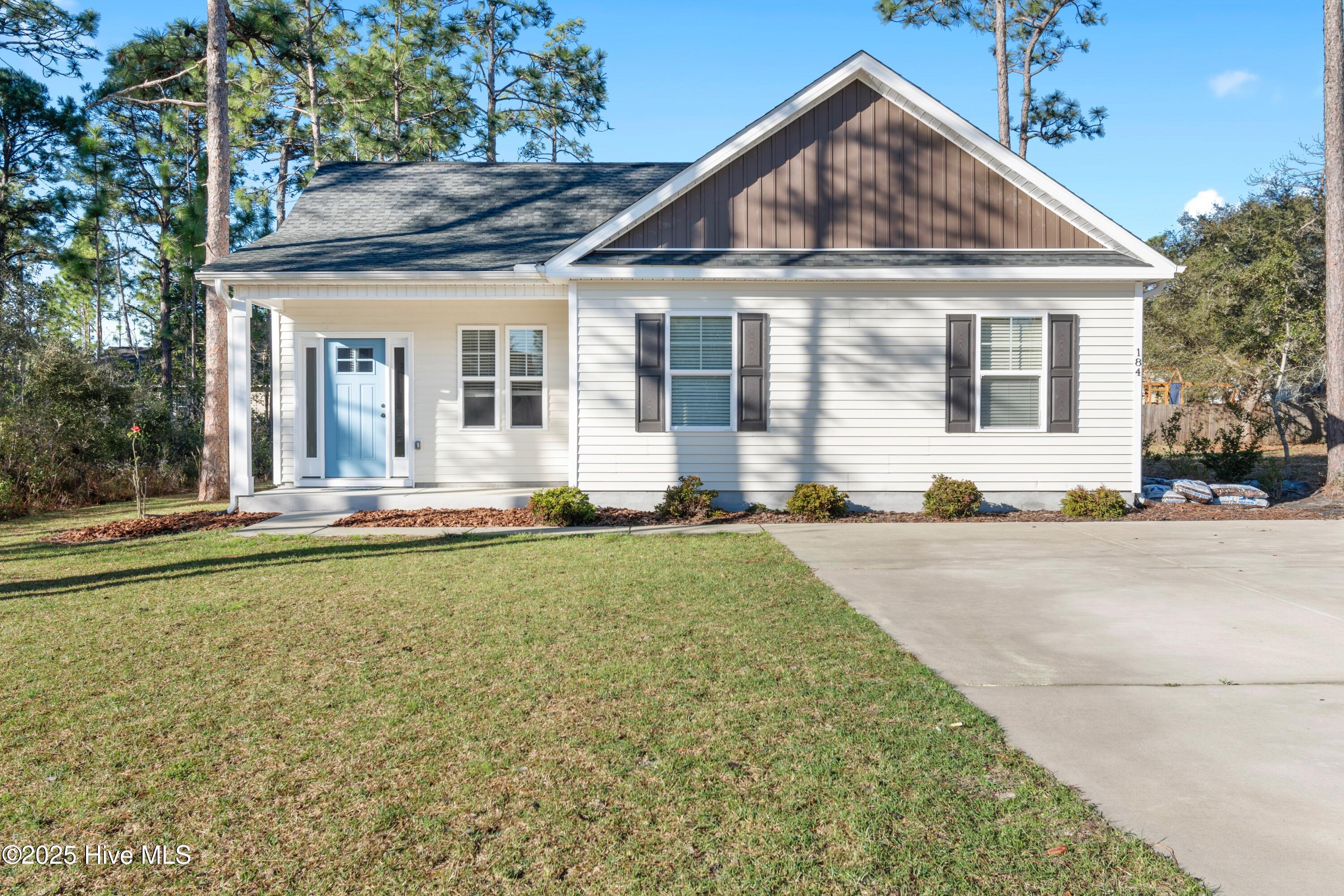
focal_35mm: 30
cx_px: 672
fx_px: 1120
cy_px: 448
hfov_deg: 61.9
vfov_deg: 43.6
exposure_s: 1/160
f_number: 6.3
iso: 100
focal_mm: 20
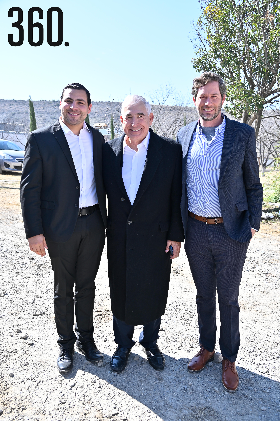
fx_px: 362
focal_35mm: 31
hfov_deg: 42.3
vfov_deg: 60.3
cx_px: 140
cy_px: 210
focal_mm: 31
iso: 100
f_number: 6.3
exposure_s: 1/160
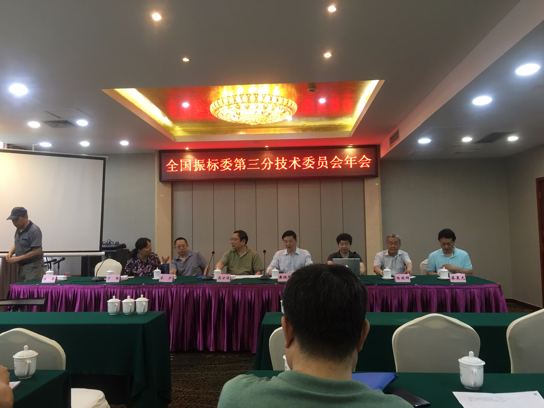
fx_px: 456
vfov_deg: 48.2
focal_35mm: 29
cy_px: 204
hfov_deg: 61.7
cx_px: 272
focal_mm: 4.15
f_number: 2.2
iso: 64
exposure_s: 1/17
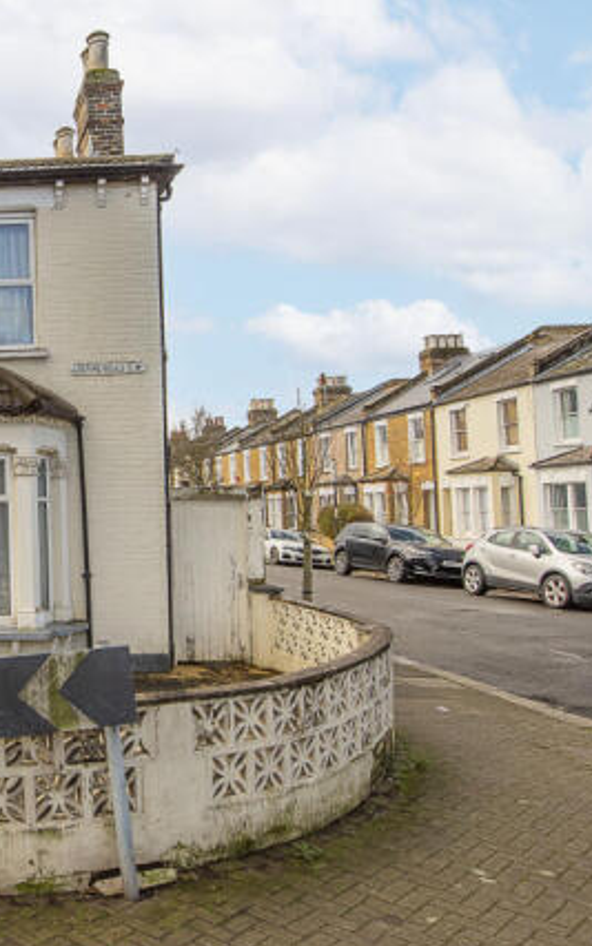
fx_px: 645
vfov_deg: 72.5
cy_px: 482
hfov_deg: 38.6
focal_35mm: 25
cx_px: -91
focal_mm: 16
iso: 500
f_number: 5.6
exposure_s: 1/1250
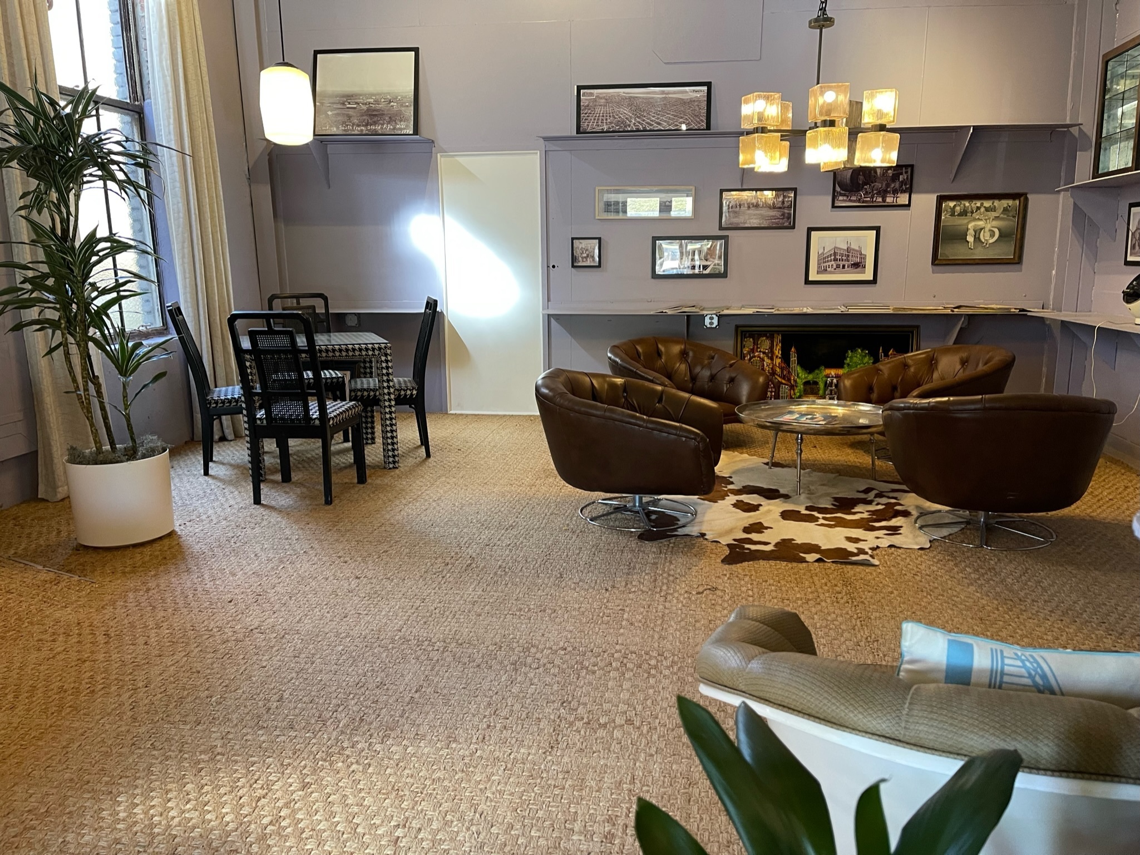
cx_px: 570
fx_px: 856
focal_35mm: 26
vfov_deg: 53.0
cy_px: 428
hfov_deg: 67.3
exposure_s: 1/60
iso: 250
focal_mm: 5.1
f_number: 1.6
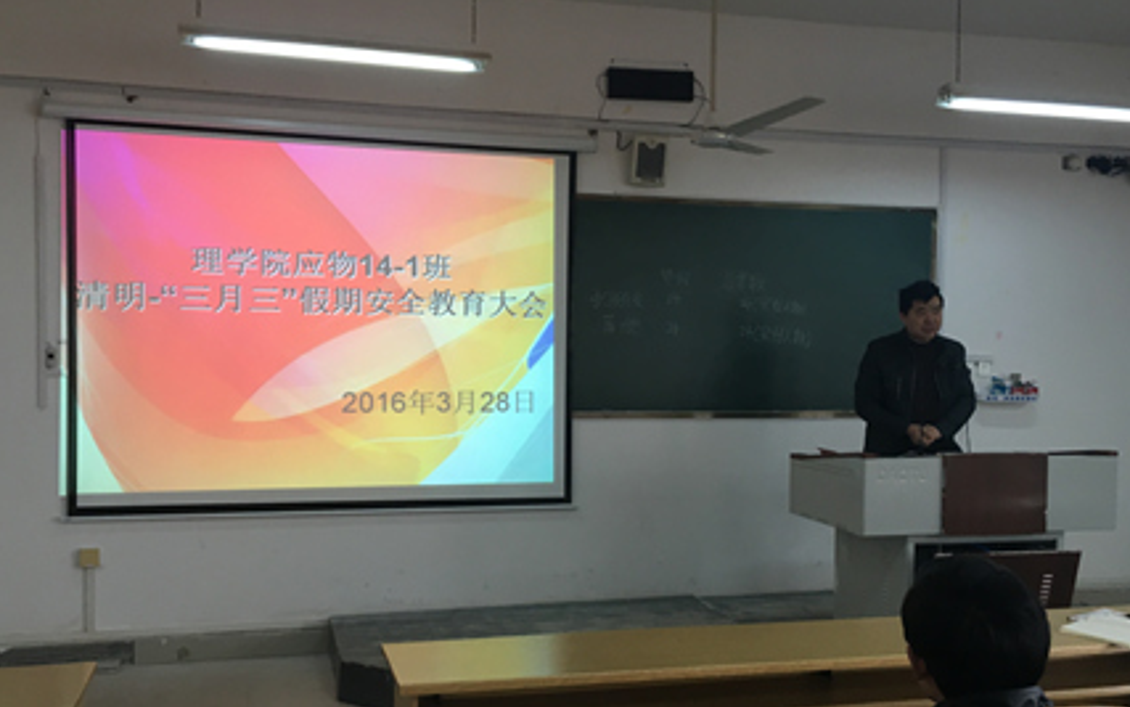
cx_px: 550
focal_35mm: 36
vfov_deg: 35.3
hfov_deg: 54.0
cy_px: 404
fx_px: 1109
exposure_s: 1/33
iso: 80
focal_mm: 4.15
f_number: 2.2
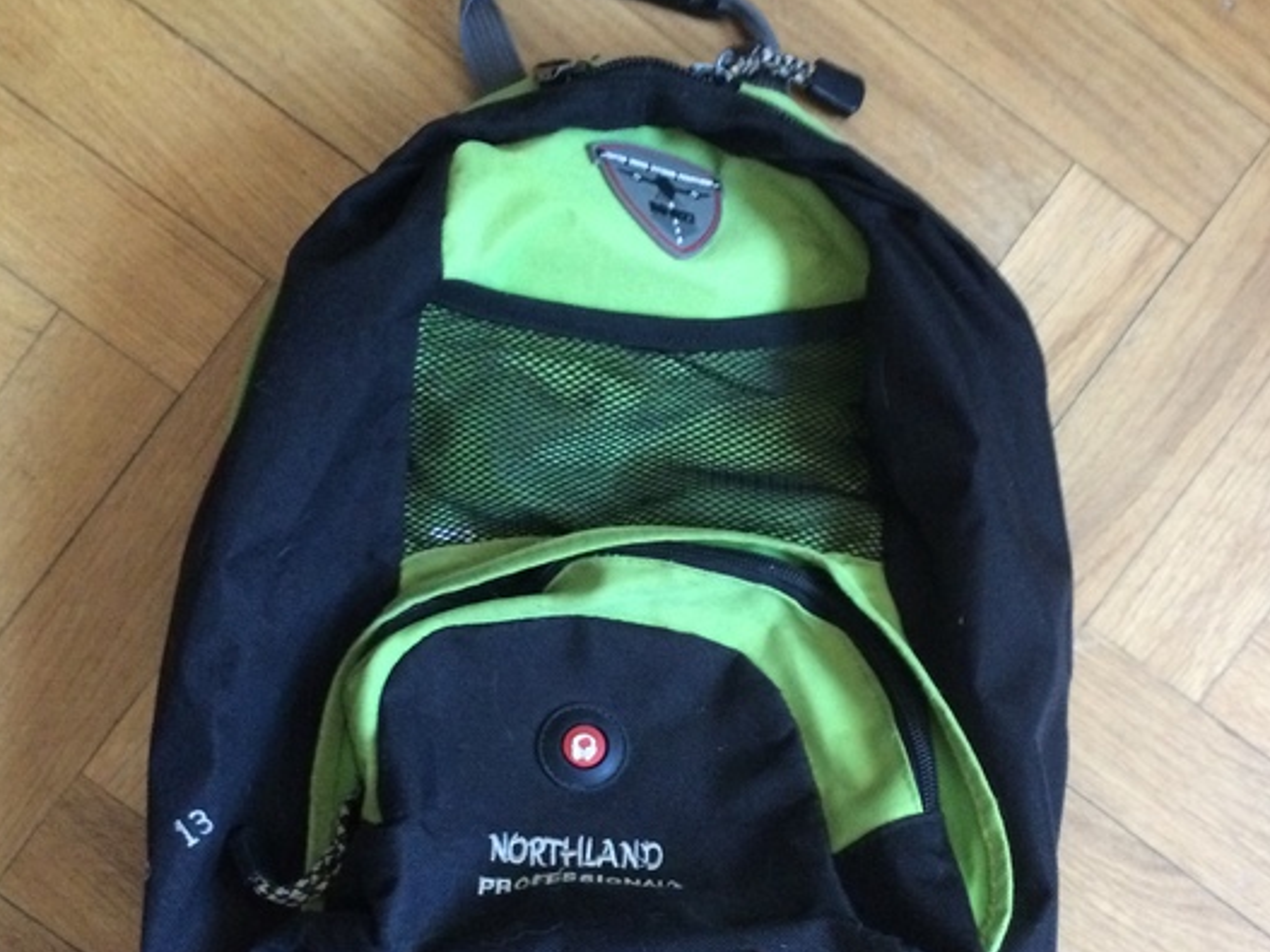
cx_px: 701
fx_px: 1614
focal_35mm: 44
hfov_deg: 42.9
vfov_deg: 32.7
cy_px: 578
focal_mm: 4.15
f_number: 2.2
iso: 400
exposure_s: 1/17
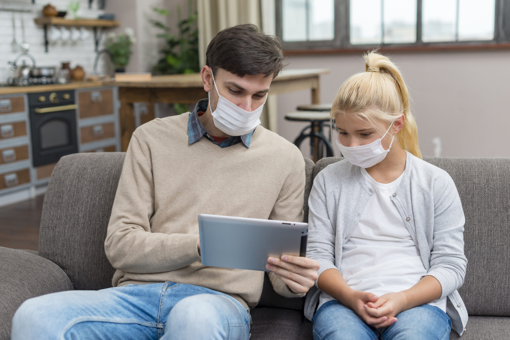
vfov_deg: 27.0
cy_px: 170
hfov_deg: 39.6
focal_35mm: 50
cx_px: 255
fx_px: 709
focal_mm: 50
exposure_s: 1/160
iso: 100
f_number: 3.2
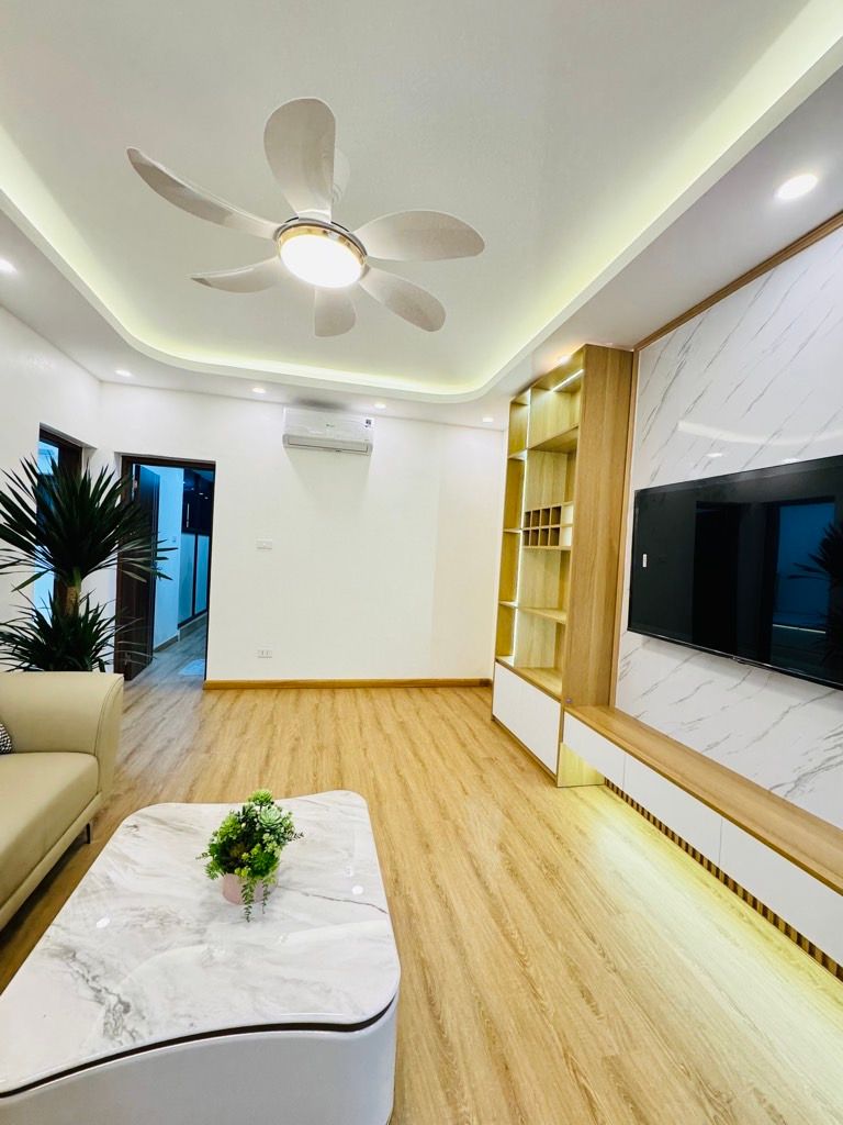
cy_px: 562
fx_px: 455
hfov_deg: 85.7
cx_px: 422
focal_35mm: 14
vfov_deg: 102.1
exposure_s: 1/100
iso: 250
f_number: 2.2
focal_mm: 2.22
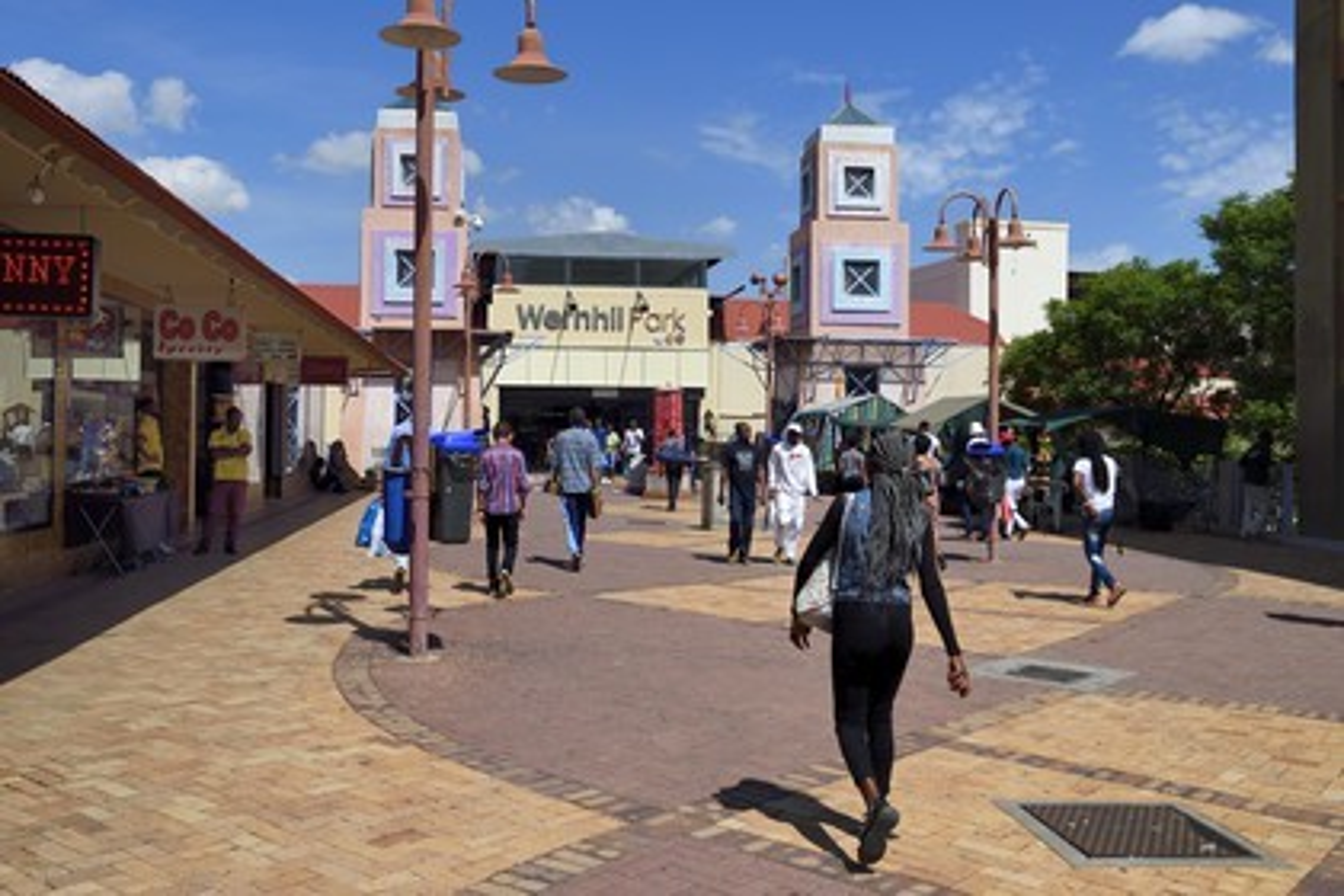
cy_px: 448
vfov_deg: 41.1
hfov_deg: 58.7
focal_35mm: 32
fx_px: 1195
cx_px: 672
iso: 200
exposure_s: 1/250
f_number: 18
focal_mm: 32
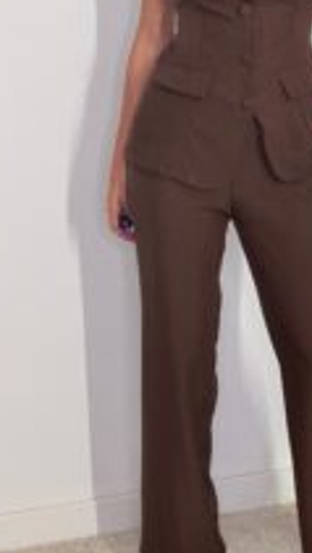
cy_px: 118
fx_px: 910
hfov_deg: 19.3
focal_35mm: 62
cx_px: 239
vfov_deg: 32.9
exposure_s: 1/64
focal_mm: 2.71
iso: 64
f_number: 1.9
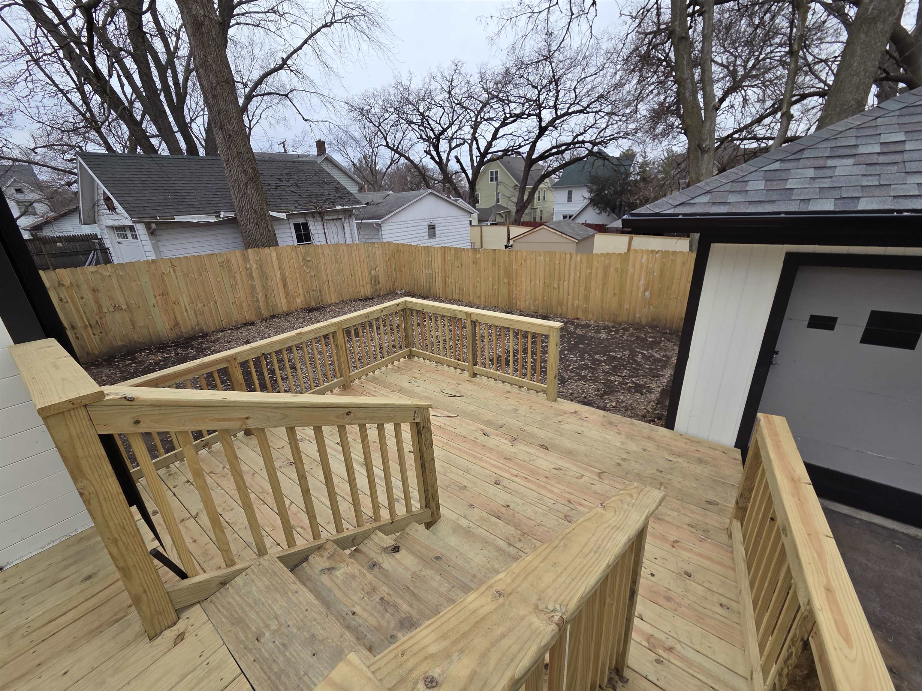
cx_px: 461
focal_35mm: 13
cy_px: 346
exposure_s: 1/254
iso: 50
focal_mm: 2.2
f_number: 2.2
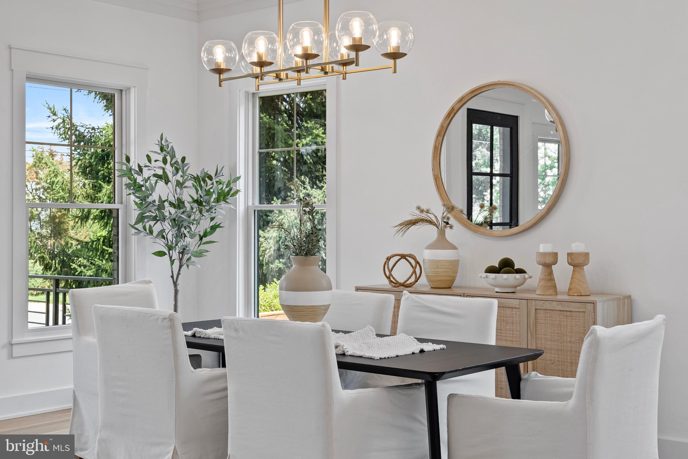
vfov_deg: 28.7
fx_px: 898
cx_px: 344
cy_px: 230
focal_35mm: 47
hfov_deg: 41.9
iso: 200
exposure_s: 1/5
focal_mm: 47
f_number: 9
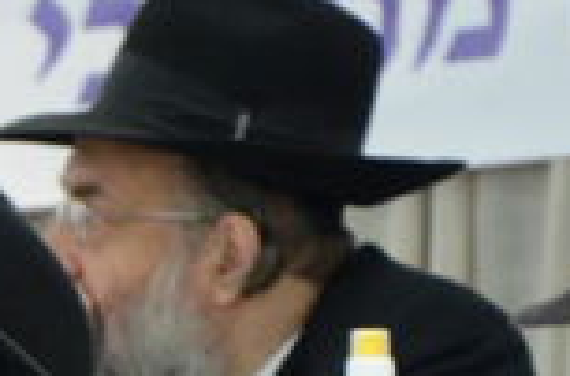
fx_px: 11381
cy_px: 566
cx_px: -272
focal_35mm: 721
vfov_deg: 1.9
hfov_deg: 2.9
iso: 1600
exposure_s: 1/50
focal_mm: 92
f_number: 5.6
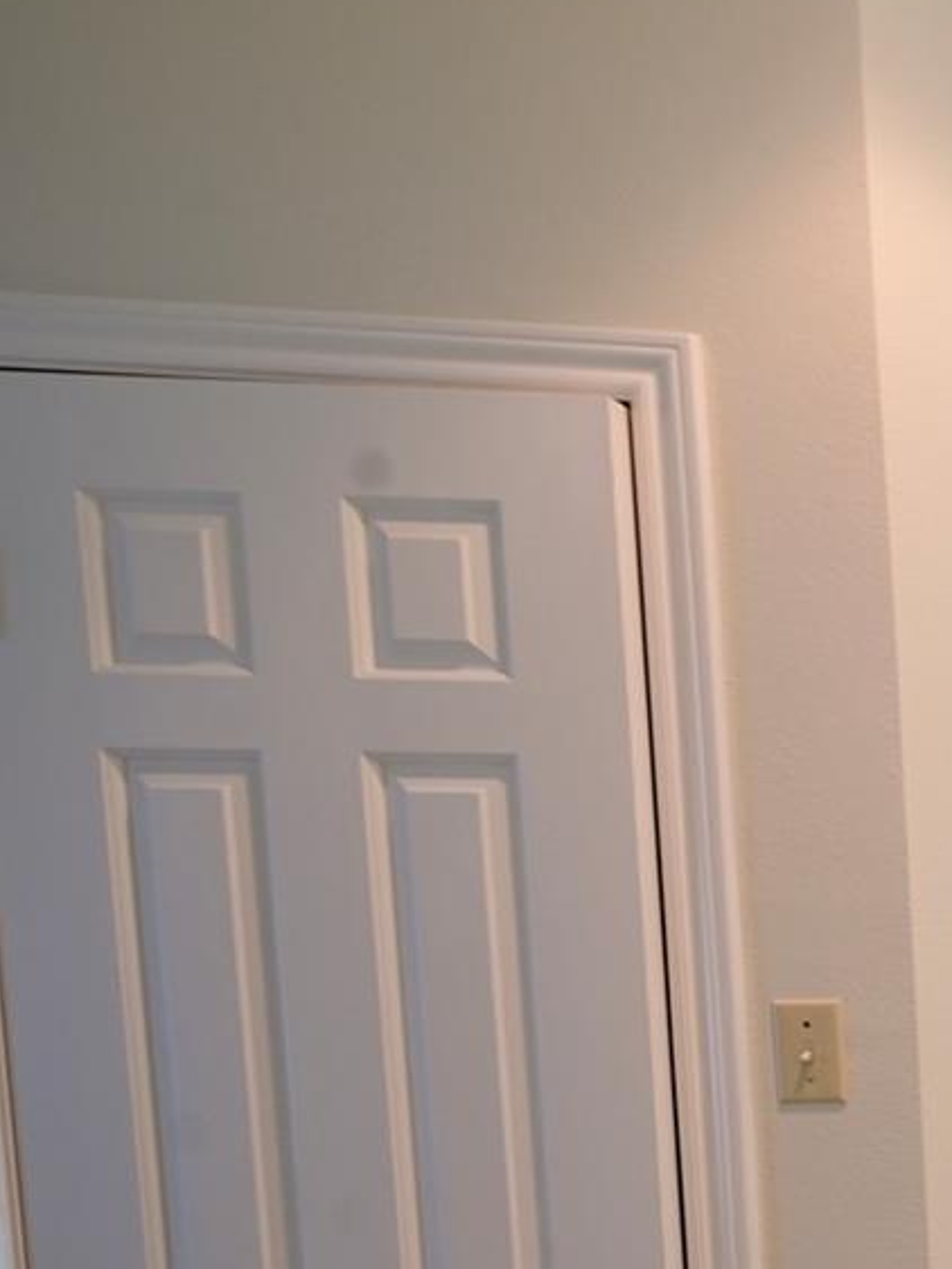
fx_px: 1795
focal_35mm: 49
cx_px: 2057
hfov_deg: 17.3
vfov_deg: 36.1
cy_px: 1183
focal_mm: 14
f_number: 9
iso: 640
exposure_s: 1/6
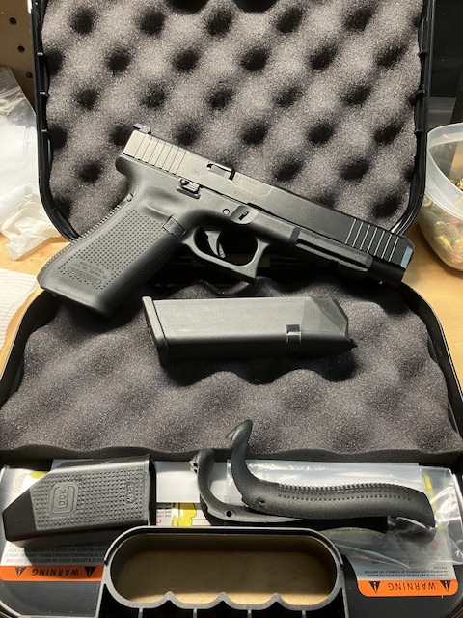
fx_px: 499
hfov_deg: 49.7
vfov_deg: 63.4
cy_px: 309
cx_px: 232
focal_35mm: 28
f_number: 1.8
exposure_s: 1/40
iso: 250
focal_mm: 3.99
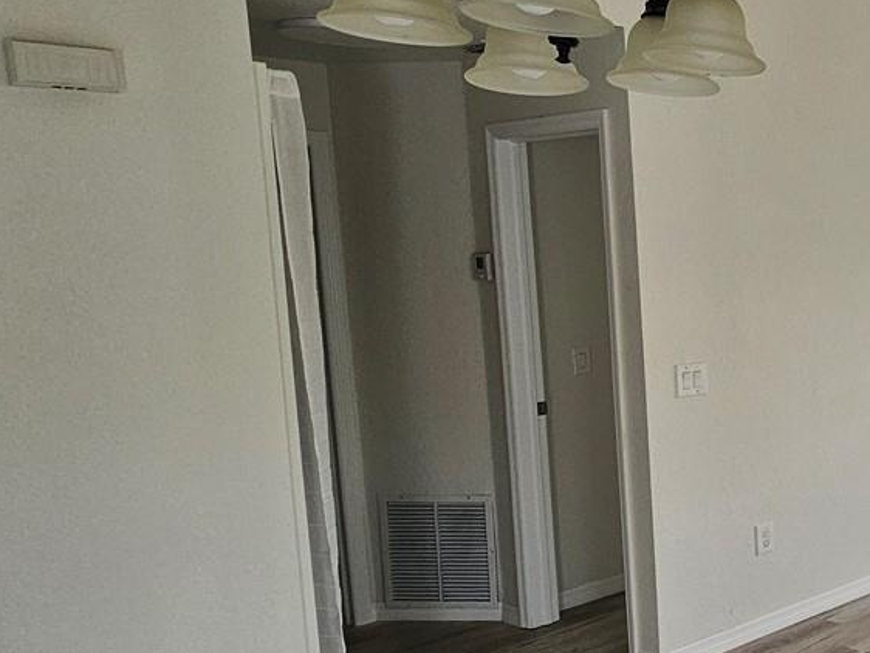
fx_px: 930
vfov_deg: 38.7
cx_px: 1132
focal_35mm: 37
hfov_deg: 34.9
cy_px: 353
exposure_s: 1/120
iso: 80
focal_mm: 2.2
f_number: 2.2
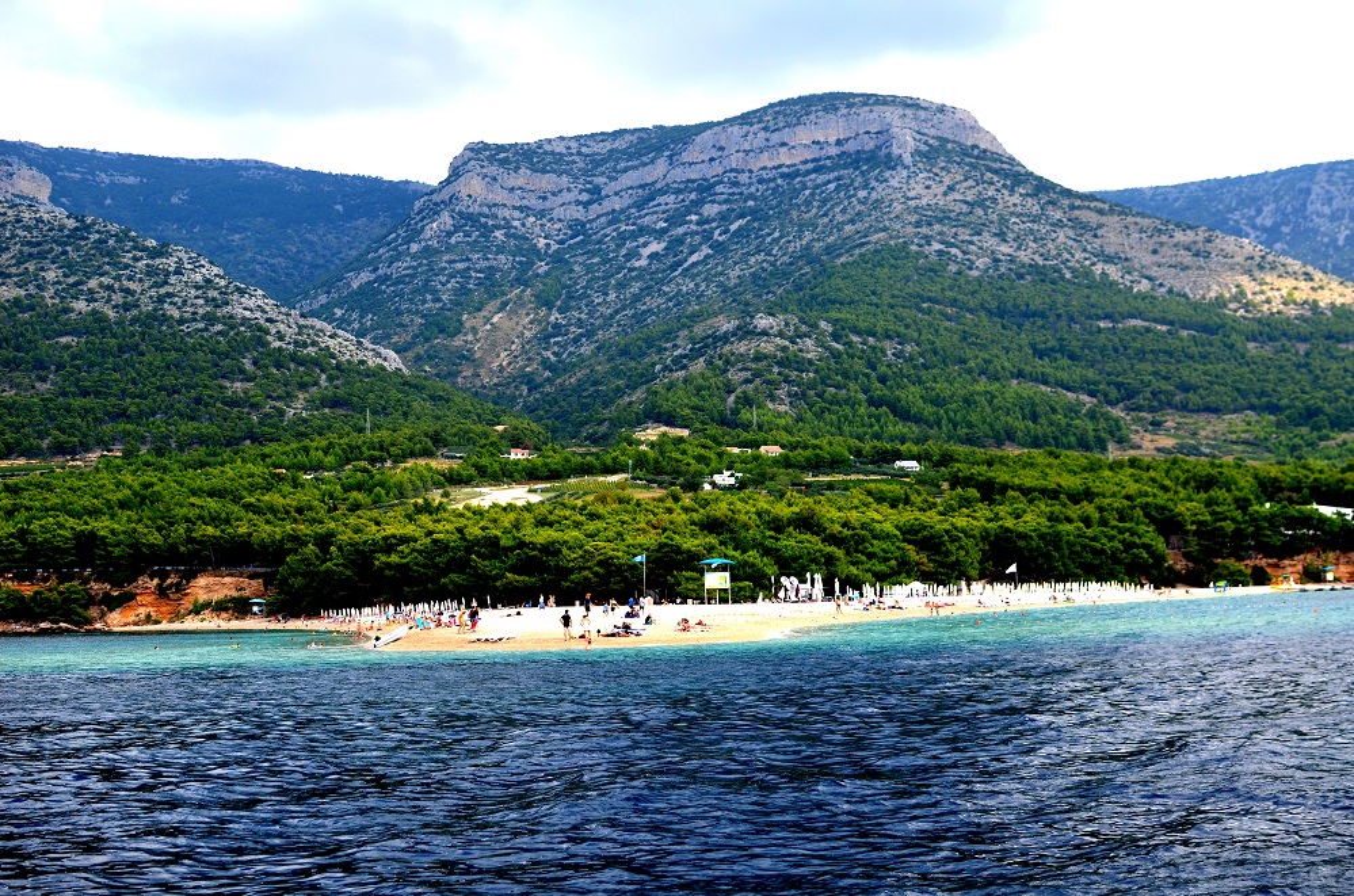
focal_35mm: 52
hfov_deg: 37.9
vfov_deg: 25.6
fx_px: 1970
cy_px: 448
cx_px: 677
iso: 125
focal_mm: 35
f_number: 4
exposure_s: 1/500
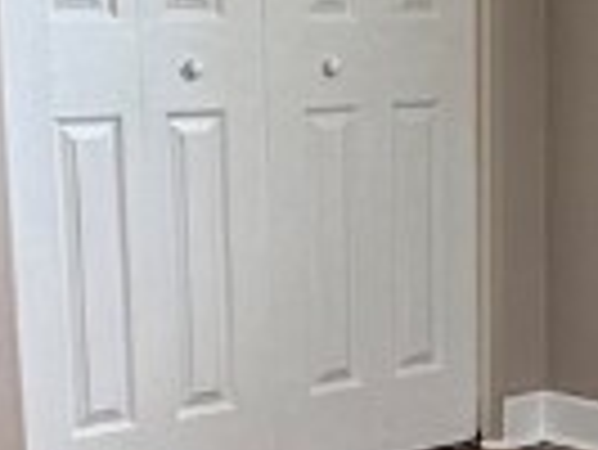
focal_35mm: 108
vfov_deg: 13.6
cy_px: 378
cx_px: 598
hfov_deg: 17.8
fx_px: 1867
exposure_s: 1/99
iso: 100
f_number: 2.2
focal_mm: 2.22
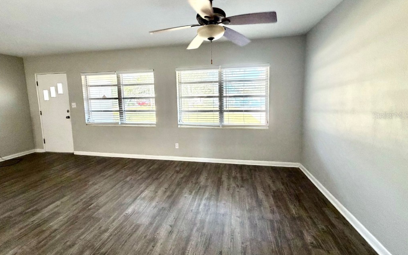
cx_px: 205
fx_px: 167
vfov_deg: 74.6
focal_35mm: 15
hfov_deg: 101.5
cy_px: 115
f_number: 2.2
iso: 320
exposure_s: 1/94
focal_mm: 2.22
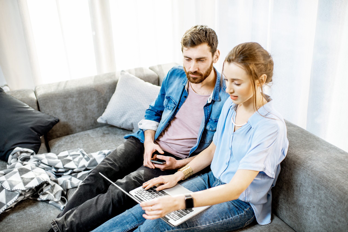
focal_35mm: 35
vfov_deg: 37.9
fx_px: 338
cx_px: 174
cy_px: 116
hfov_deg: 54.4
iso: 200
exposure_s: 1/200
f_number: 2.2
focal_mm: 35
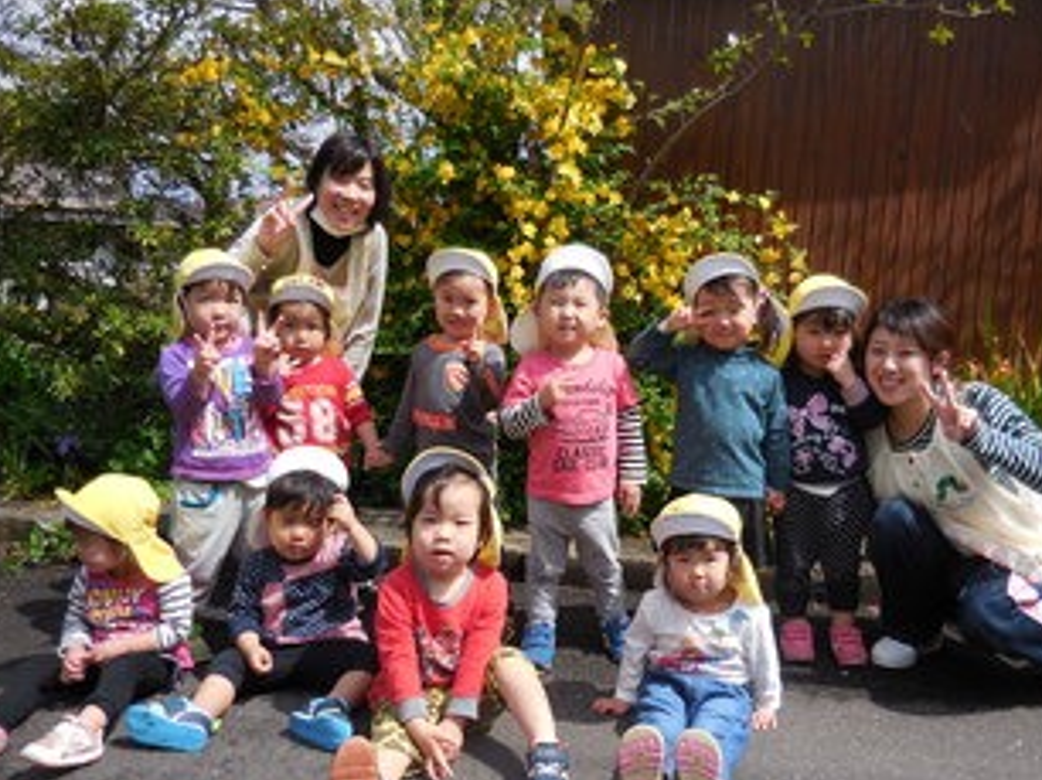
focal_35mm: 32
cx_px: 572
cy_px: 416
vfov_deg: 44.1
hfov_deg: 56.7
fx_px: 962
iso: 125
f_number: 3.5
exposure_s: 1/1600
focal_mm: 5
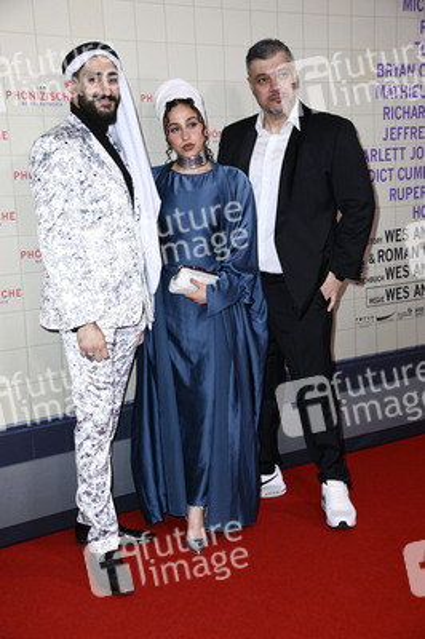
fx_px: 993
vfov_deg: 35.7
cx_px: 212
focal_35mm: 56
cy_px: 320
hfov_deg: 24.2
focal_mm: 56
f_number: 5.6
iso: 800
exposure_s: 1/250
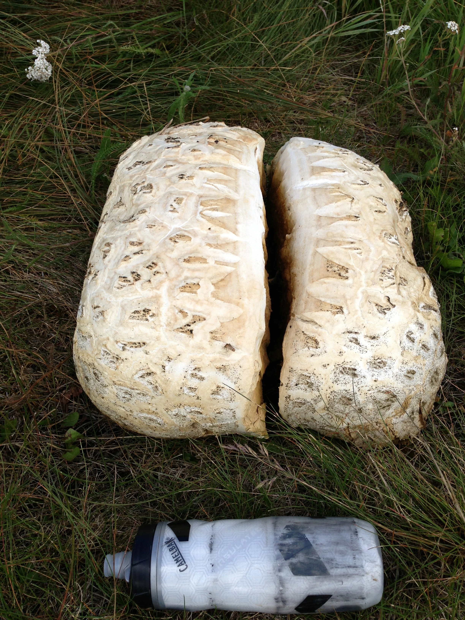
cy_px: 310
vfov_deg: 55.4
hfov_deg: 42.9
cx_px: 232
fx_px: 591
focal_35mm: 33
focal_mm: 4.13
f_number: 2.4
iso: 50
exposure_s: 1/565
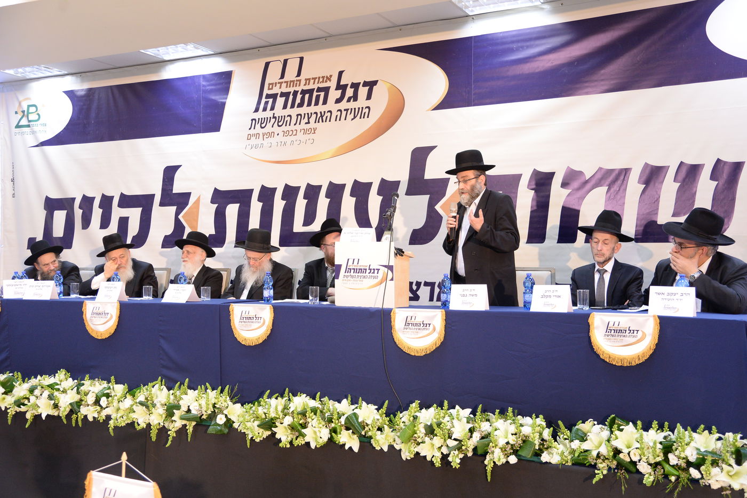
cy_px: 249
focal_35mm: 38
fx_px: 788
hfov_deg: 50.7
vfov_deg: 35.0
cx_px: 374
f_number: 4
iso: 2000
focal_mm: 38
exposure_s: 1/80
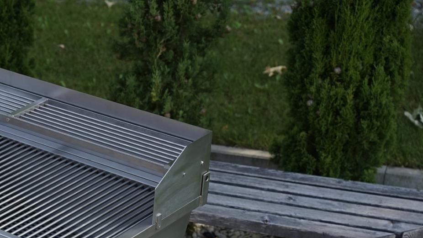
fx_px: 1270
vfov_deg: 10.5
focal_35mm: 113
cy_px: 292
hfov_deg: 18.4
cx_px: 0
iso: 100
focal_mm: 52.1
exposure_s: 1/320
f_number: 3.5
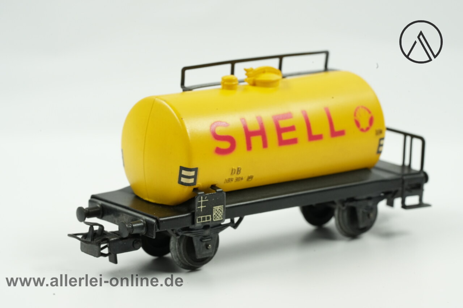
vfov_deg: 15.2
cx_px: 232
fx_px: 1157
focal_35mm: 90
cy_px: 154
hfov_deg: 22.6
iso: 2500
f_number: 16
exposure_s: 1/25
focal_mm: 90
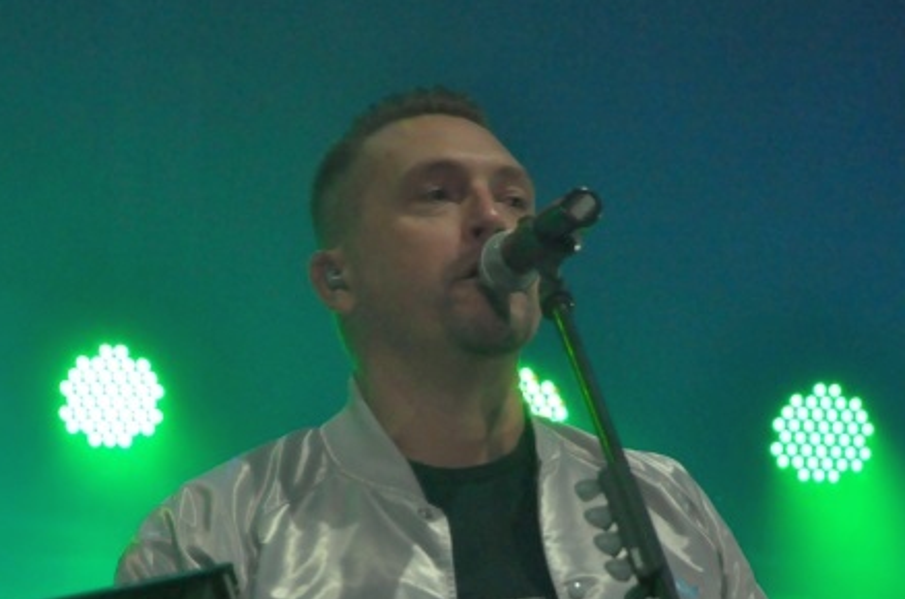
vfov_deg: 4.7
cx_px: 444
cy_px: 532
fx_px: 7222
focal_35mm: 288
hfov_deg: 7.2
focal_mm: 105
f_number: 5.6
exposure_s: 1/1250
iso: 3200
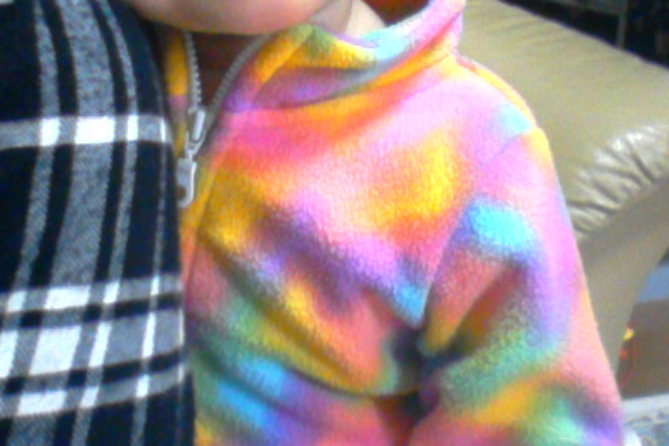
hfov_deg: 47.4
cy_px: 58
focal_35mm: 41
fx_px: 762
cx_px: 339
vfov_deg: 31.3
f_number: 2.8
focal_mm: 1.5
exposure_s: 1/11
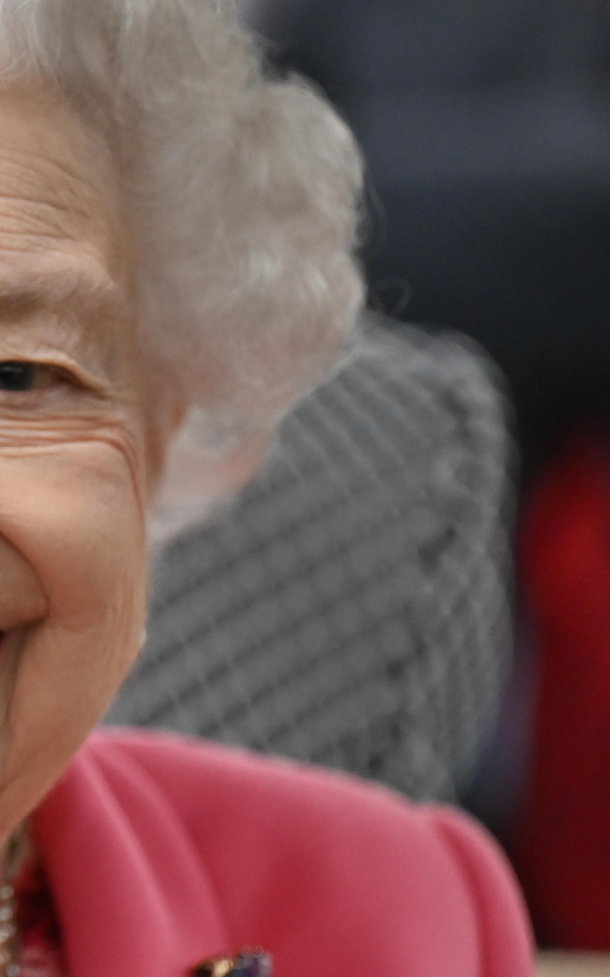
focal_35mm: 518
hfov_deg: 2.5
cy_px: 555
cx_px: -180
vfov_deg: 4.1
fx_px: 13781
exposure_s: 1/640
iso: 2000
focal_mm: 200
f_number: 2.8
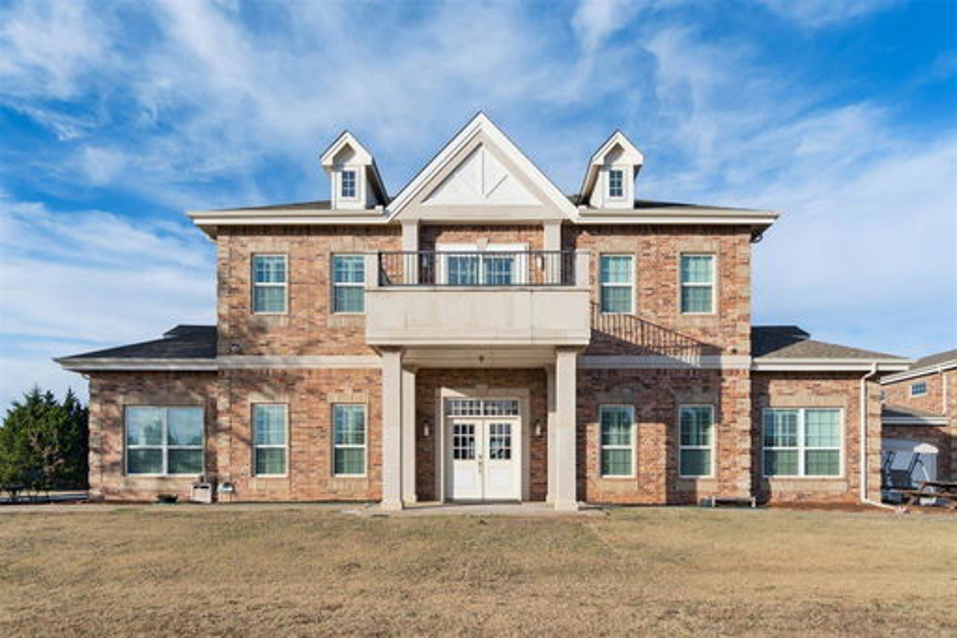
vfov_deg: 63.2
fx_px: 518
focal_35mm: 20
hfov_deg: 85.4
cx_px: 478
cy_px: 319
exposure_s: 1/640
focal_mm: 13
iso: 100
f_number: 8
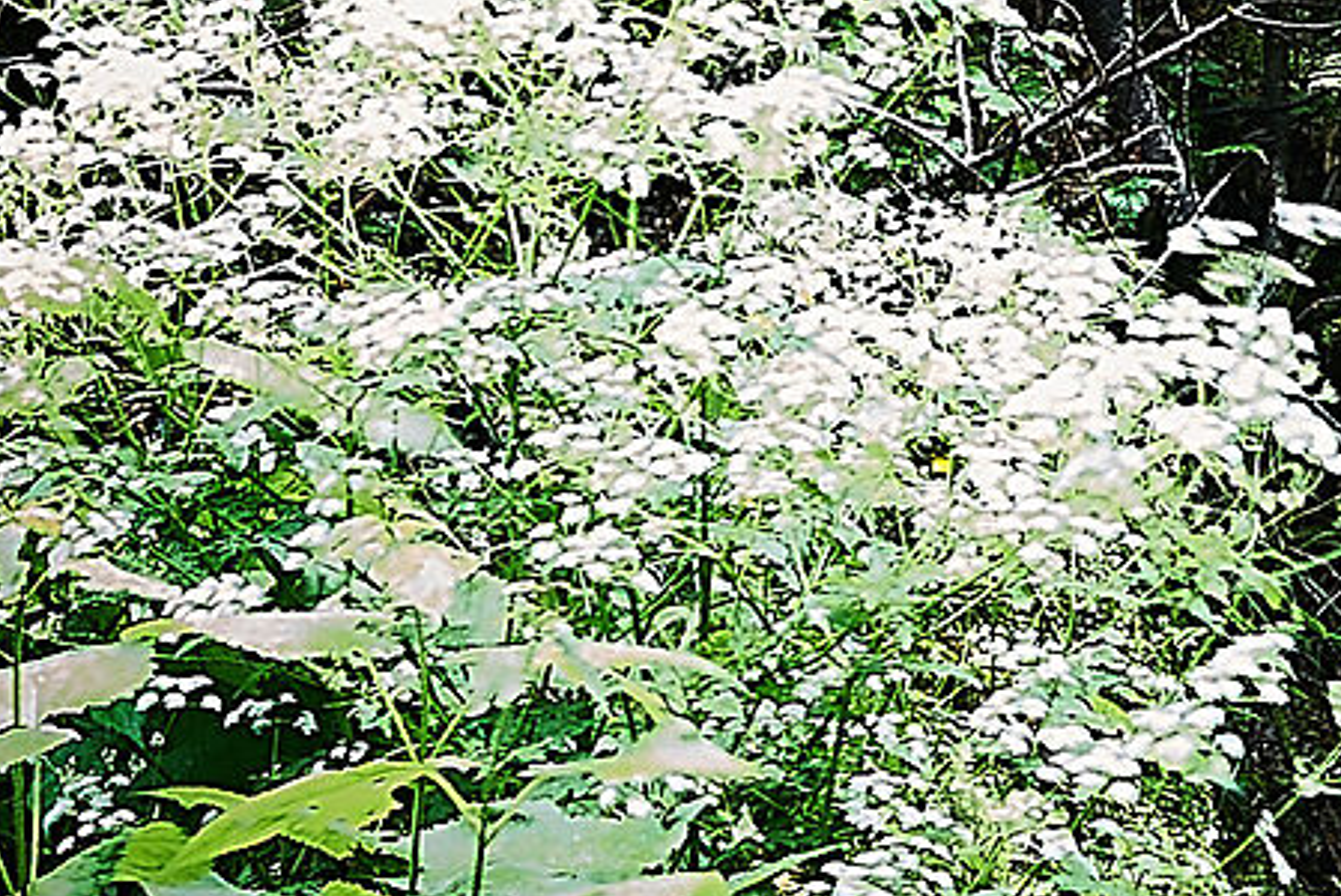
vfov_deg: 4.8
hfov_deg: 7.0
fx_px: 10548
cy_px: -170
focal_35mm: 283
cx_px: 2885
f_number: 16
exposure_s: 5
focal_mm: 35
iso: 200
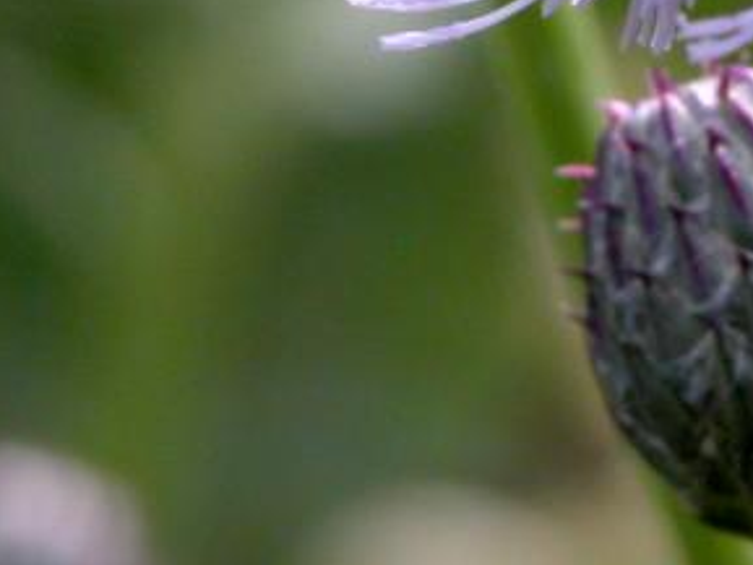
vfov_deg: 1.5
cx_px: 844
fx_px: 21479
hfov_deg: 2.0
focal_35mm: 987
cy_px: -224
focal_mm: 56.7
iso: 100
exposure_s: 1/176
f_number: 7.3
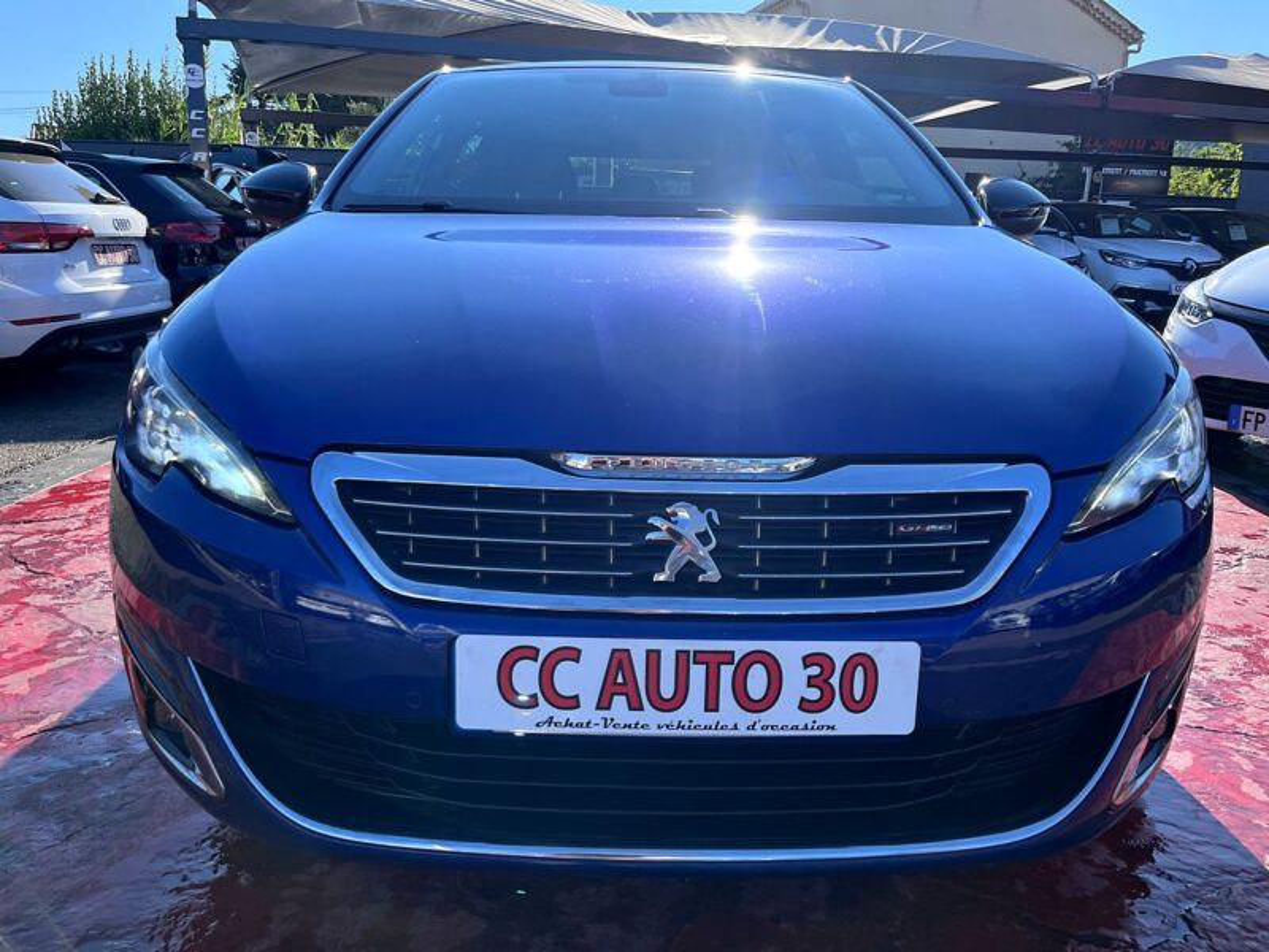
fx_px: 953
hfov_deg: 67.3
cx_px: 634
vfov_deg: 53.1
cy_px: 476
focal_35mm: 26
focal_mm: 5.1
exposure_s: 1/2899
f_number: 1.6
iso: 50
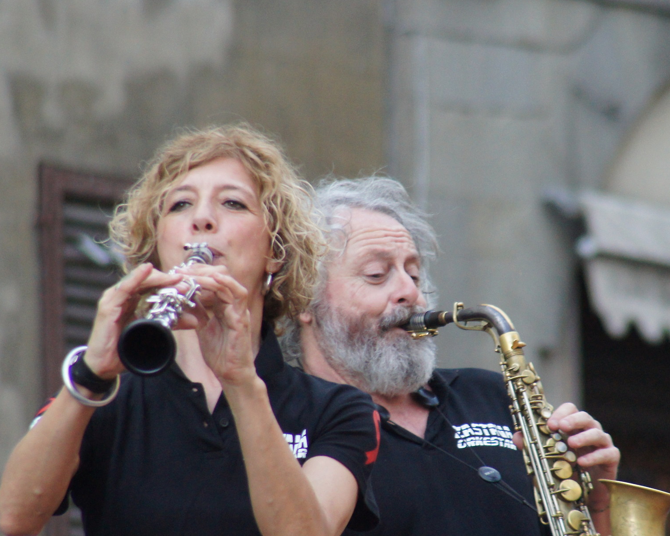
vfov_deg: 3.3
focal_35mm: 468
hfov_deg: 4.1
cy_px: 320
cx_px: 457
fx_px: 9280
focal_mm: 210
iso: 1600
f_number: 5.6
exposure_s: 1/200
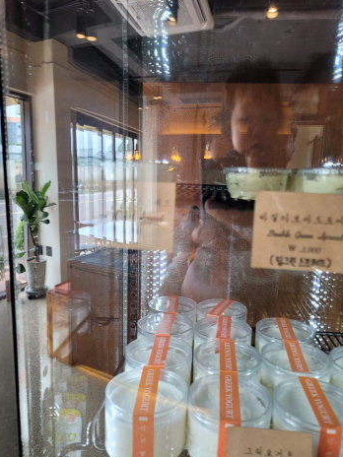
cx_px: 180
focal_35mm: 28
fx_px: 370
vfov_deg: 63.4
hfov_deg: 49.7
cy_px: 236
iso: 125
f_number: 1.8
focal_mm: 5.4
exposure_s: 1/120
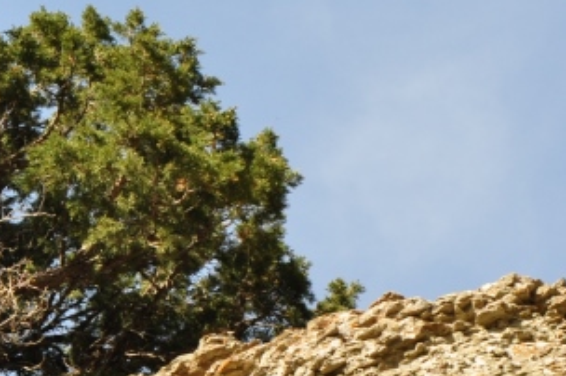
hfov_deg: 7.7
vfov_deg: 5.2
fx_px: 4130
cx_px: -231
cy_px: 19
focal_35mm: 263
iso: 320
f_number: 10
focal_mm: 52
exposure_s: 1/250
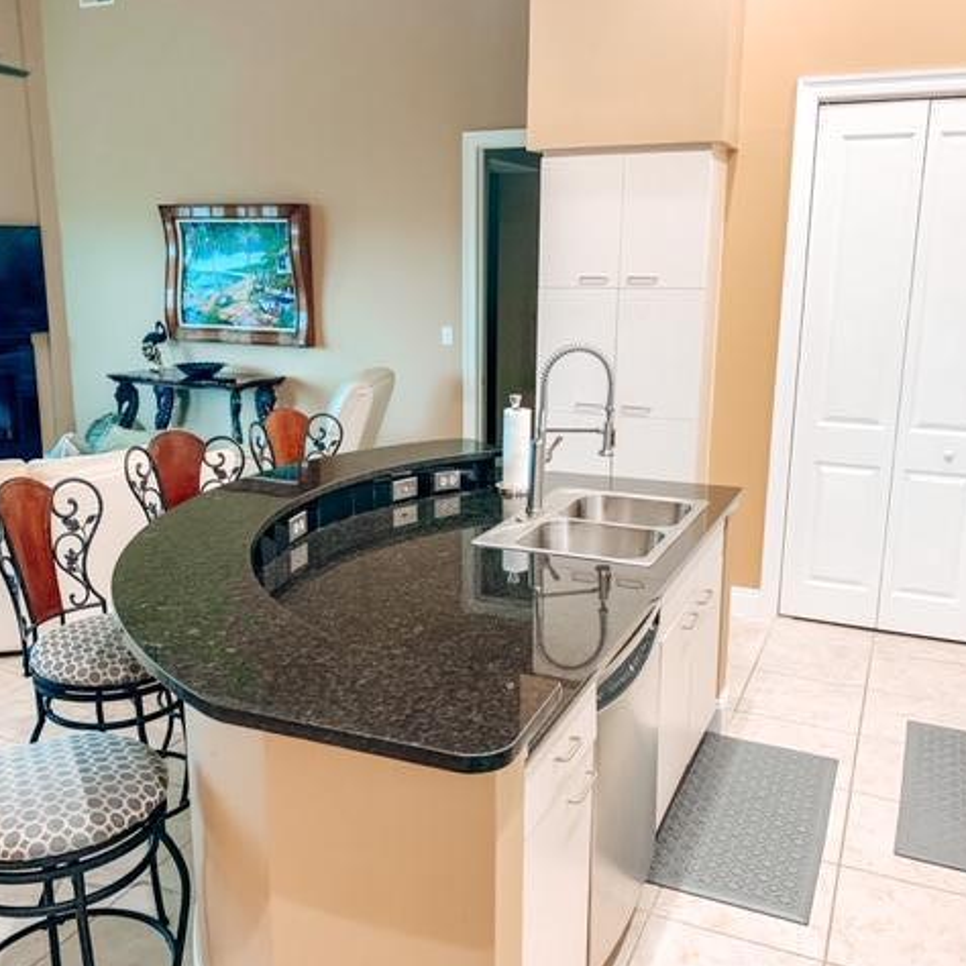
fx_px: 979
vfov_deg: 52.5
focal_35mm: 31
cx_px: 471
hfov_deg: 52.5
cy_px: 483
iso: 200
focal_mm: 4.25
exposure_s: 1/60
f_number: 1.8
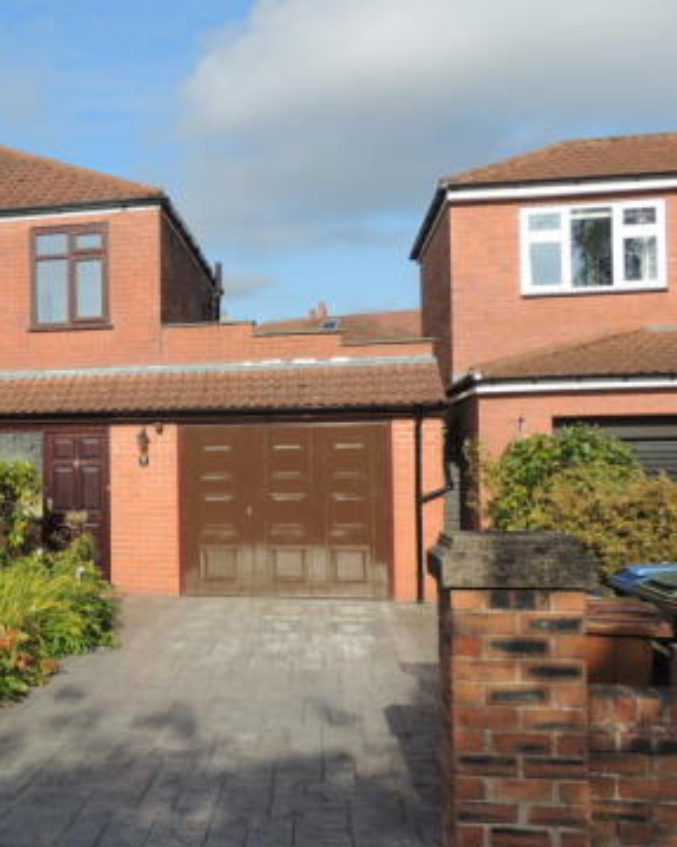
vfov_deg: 47.9
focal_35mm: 38
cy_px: 452
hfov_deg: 36.3
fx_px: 952
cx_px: 44
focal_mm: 4.3
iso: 100
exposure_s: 1/1000
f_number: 3
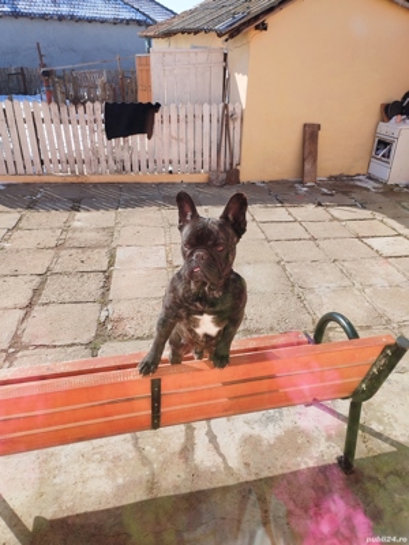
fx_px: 410
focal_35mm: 26
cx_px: 204
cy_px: 272
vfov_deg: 67.3
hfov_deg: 53.1
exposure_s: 1/708
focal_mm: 6.24
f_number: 1.9
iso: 100
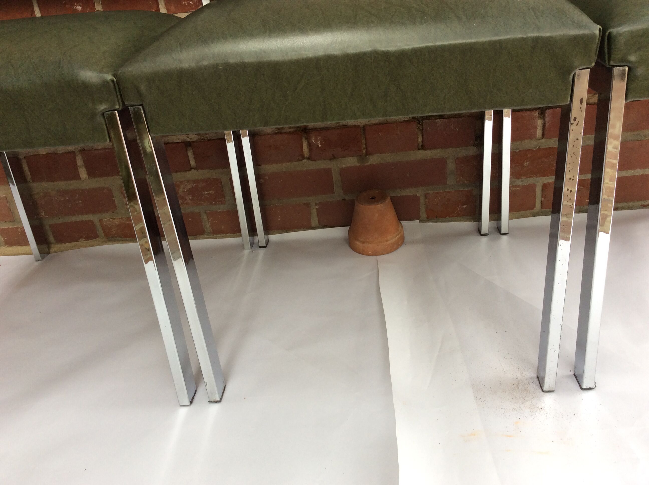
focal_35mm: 32
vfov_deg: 44.1
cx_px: 324
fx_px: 599
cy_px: 242
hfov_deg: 56.9
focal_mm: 3.3
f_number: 2.4
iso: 32
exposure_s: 1/50
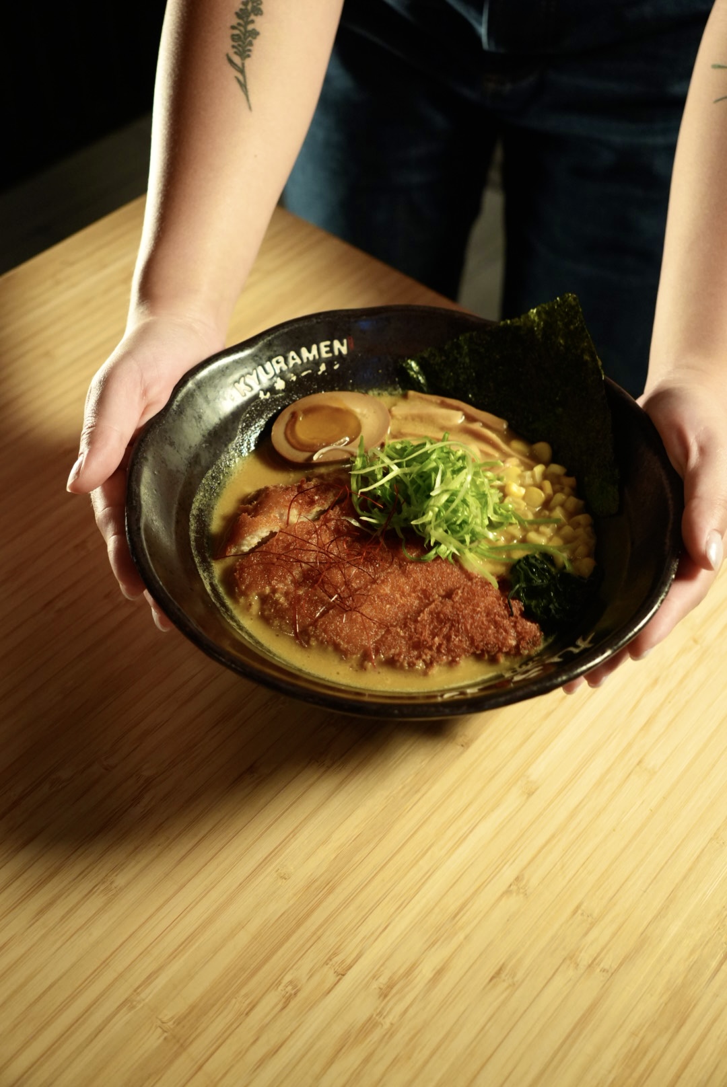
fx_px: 1134
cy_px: 544
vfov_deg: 51.3
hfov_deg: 35.5
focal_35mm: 38
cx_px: 364
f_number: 3.2
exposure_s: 1/160
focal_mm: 25
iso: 1600
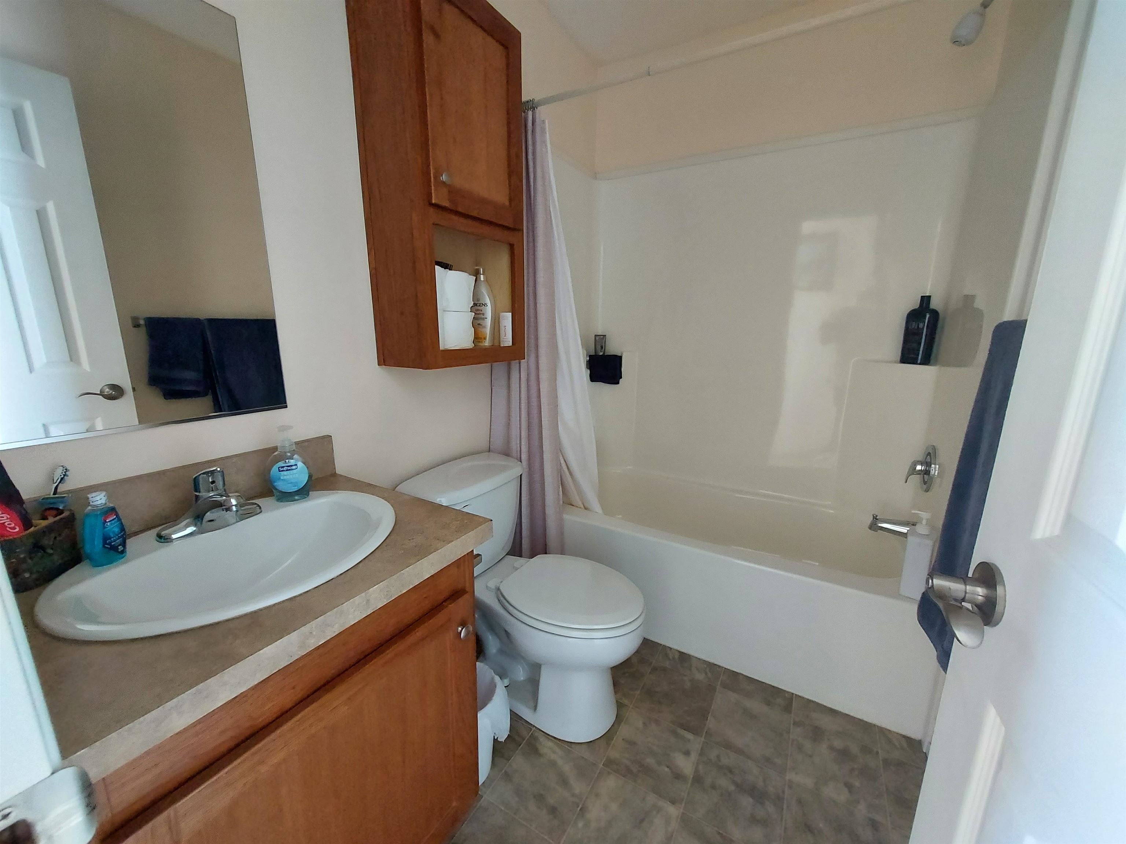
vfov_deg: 89.9
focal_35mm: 13
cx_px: 563
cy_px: 422
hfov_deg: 106.2
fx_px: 423
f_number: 2.2
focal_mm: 1.74
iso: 400
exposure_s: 1/24
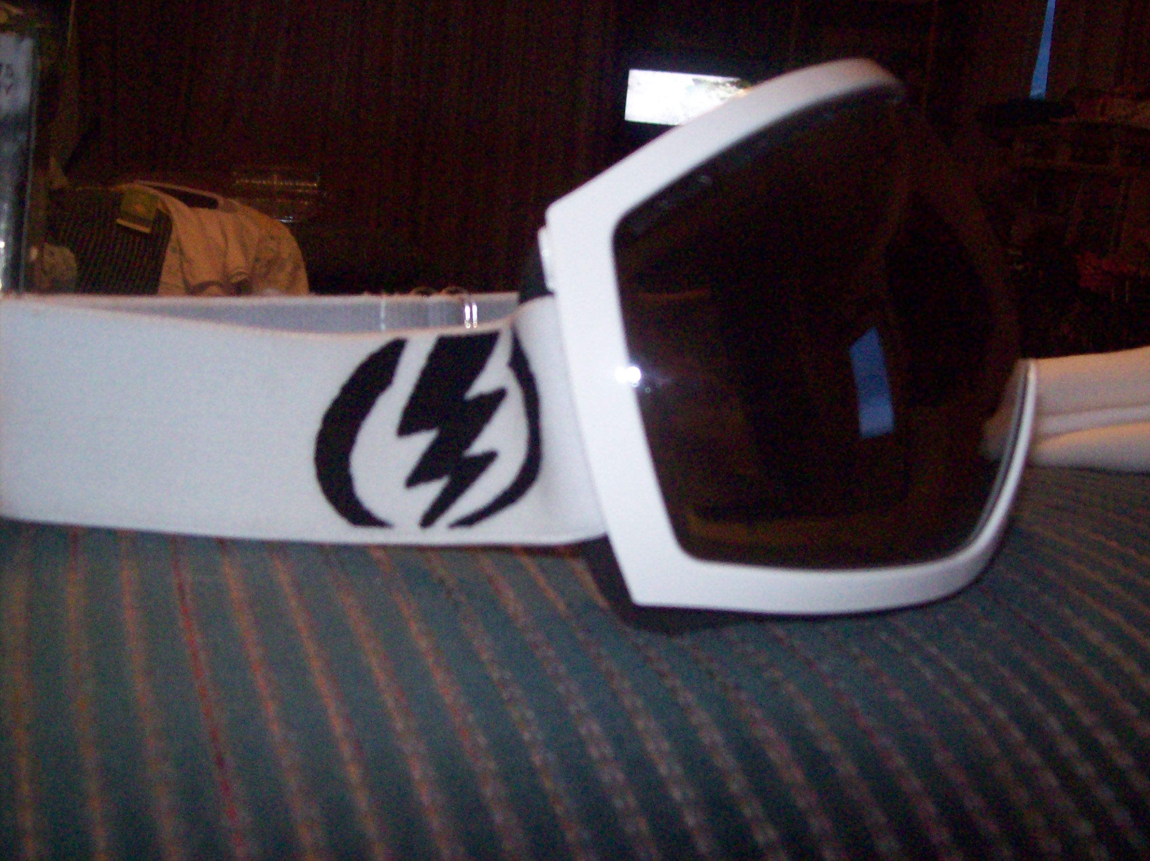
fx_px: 1196
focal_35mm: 36
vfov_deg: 39.6
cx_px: 575
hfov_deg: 51.4
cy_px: 430
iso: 400
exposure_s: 1/128
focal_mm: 6
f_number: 2.7
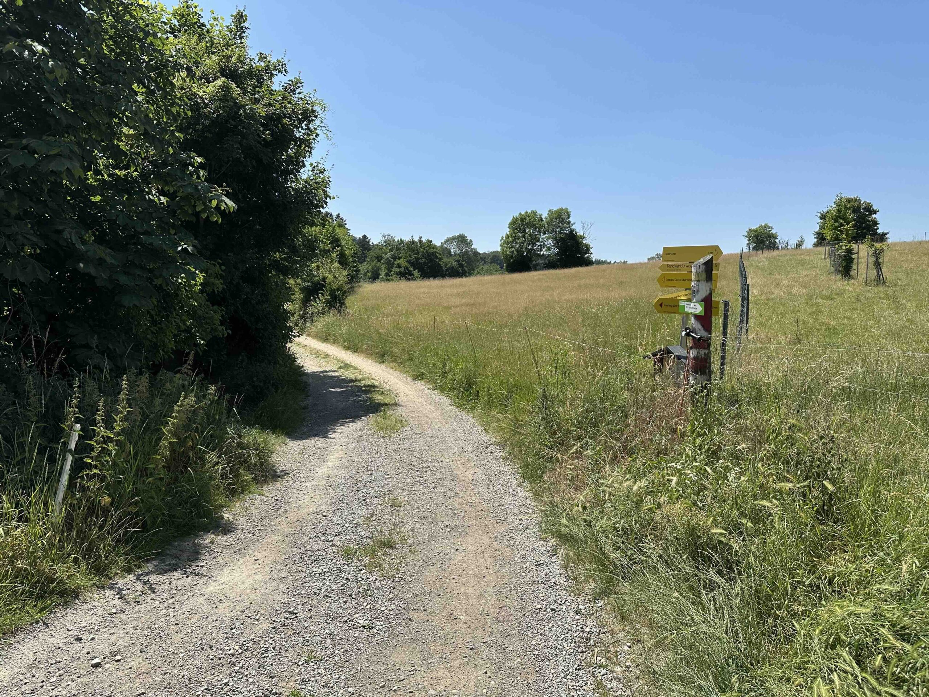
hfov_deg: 71.6
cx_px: 464
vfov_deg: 56.8
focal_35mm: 24
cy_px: 348
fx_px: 644
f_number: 1.78
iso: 80
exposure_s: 1/4762
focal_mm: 6.86
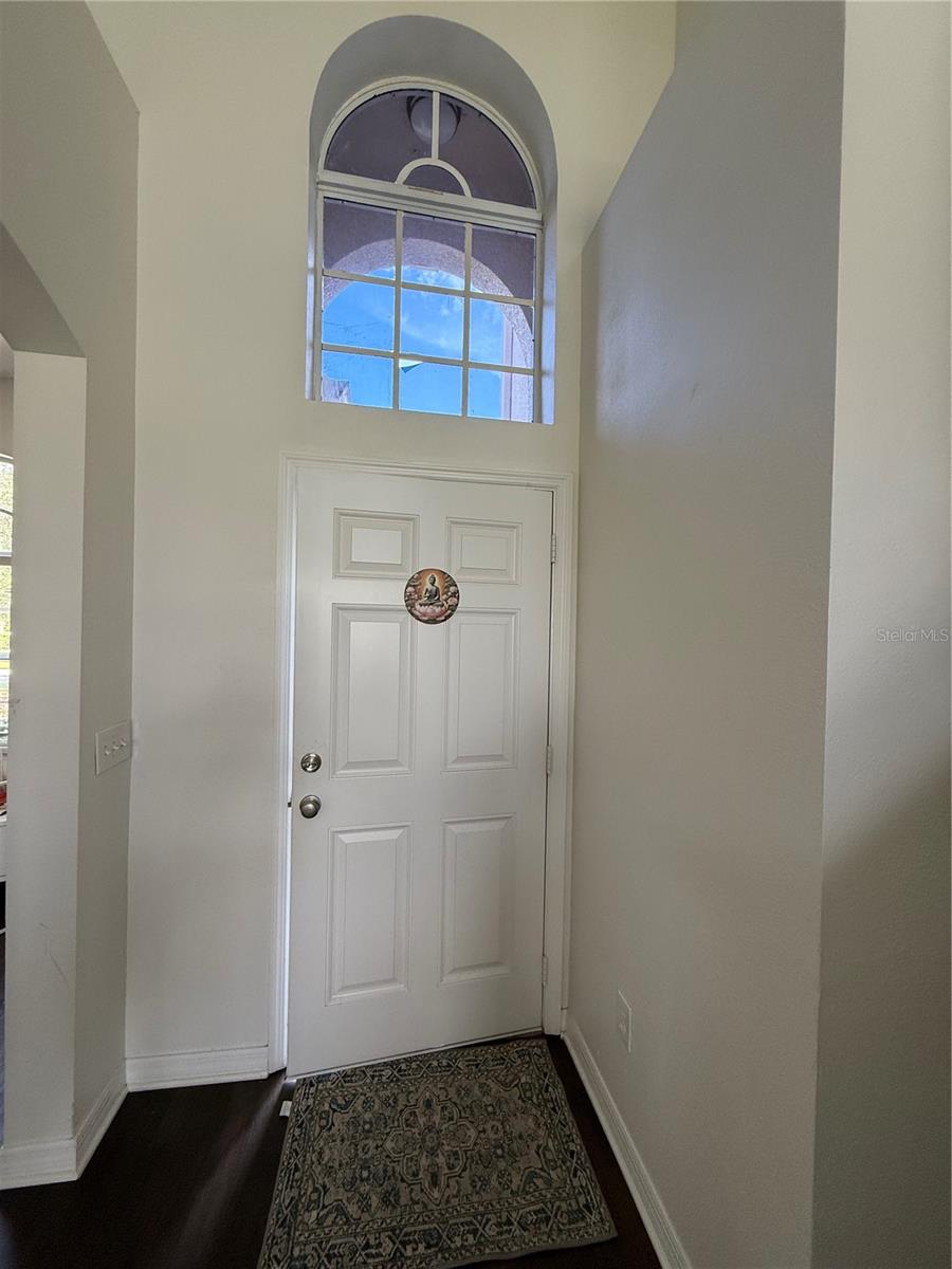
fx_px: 513
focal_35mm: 14
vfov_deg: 102.1
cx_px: 476
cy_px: 634
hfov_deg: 85.7
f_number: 2.2
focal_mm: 2.22
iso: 200
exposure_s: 1/99
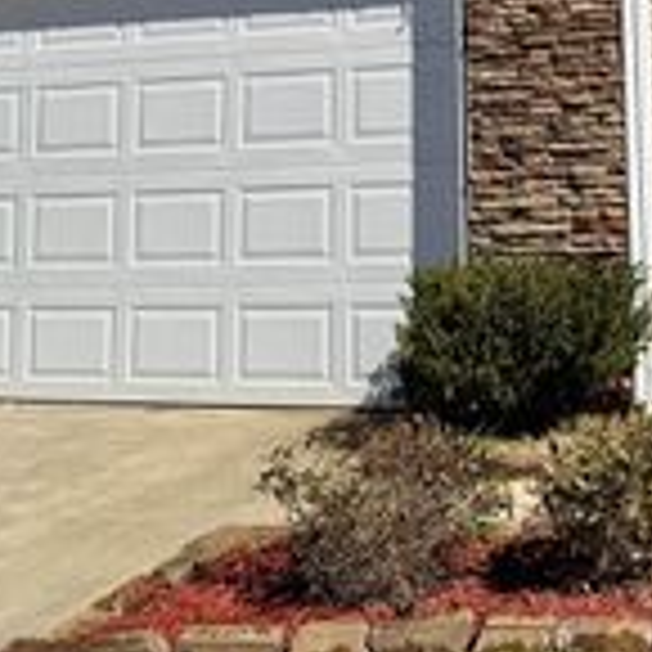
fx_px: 1556
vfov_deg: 21.6
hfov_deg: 23.1
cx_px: 585
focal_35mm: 73
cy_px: -169
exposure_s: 1/7353
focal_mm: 6.76
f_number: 1.78
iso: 80
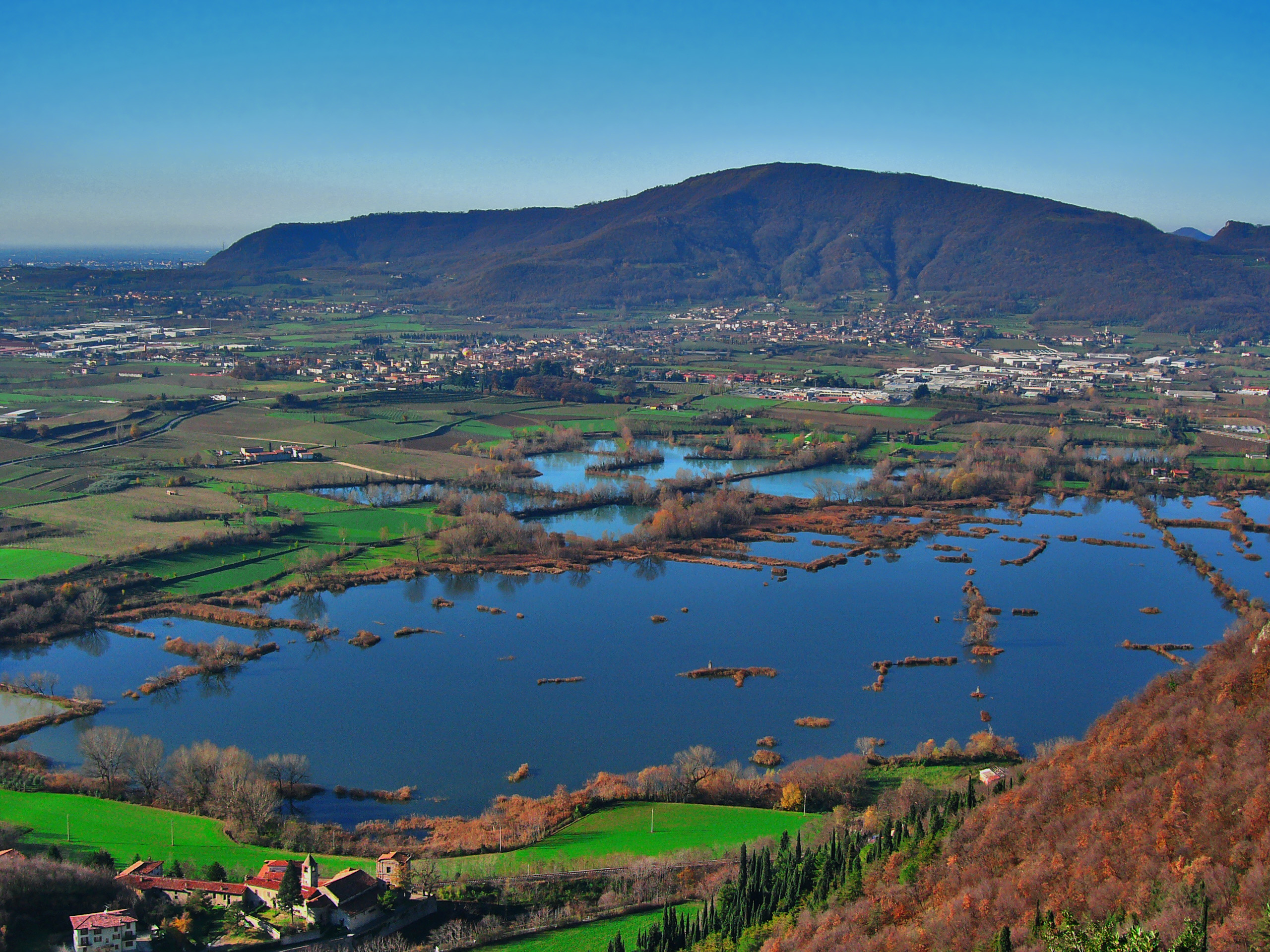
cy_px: 476
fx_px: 1651
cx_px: 635
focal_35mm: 45
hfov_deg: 42.1
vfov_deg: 32.2
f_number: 9
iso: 80
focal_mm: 7.5
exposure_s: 1/100
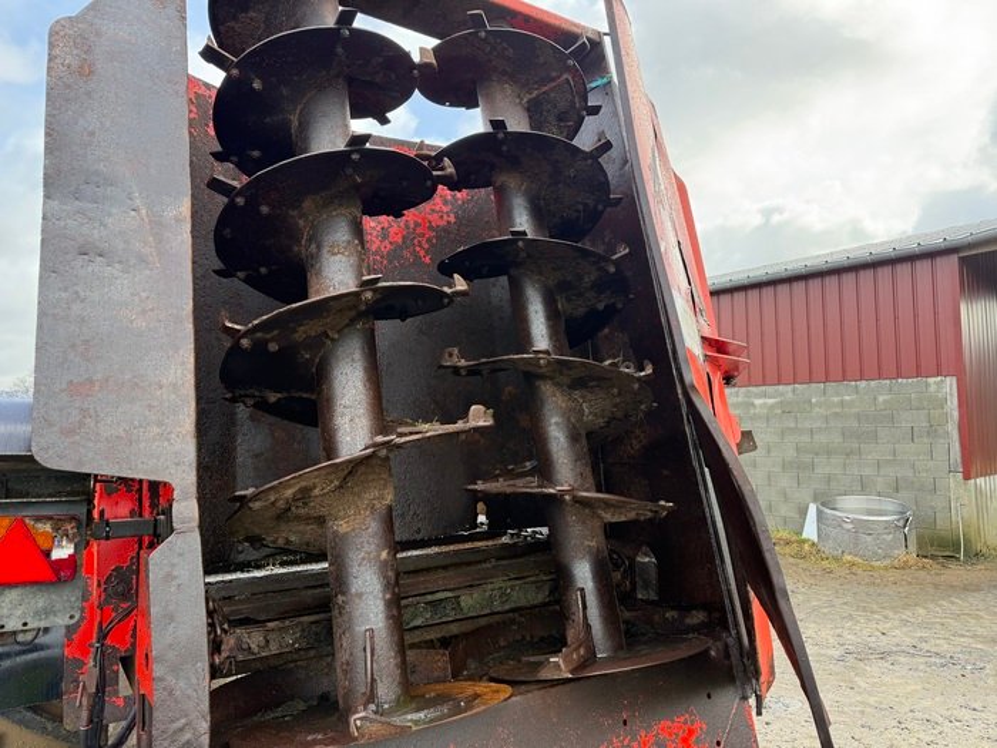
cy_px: 374
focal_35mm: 24
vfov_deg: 56.8
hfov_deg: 71.6
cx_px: 498
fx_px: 691
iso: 100
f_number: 1.78
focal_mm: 6.76
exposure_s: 1/377
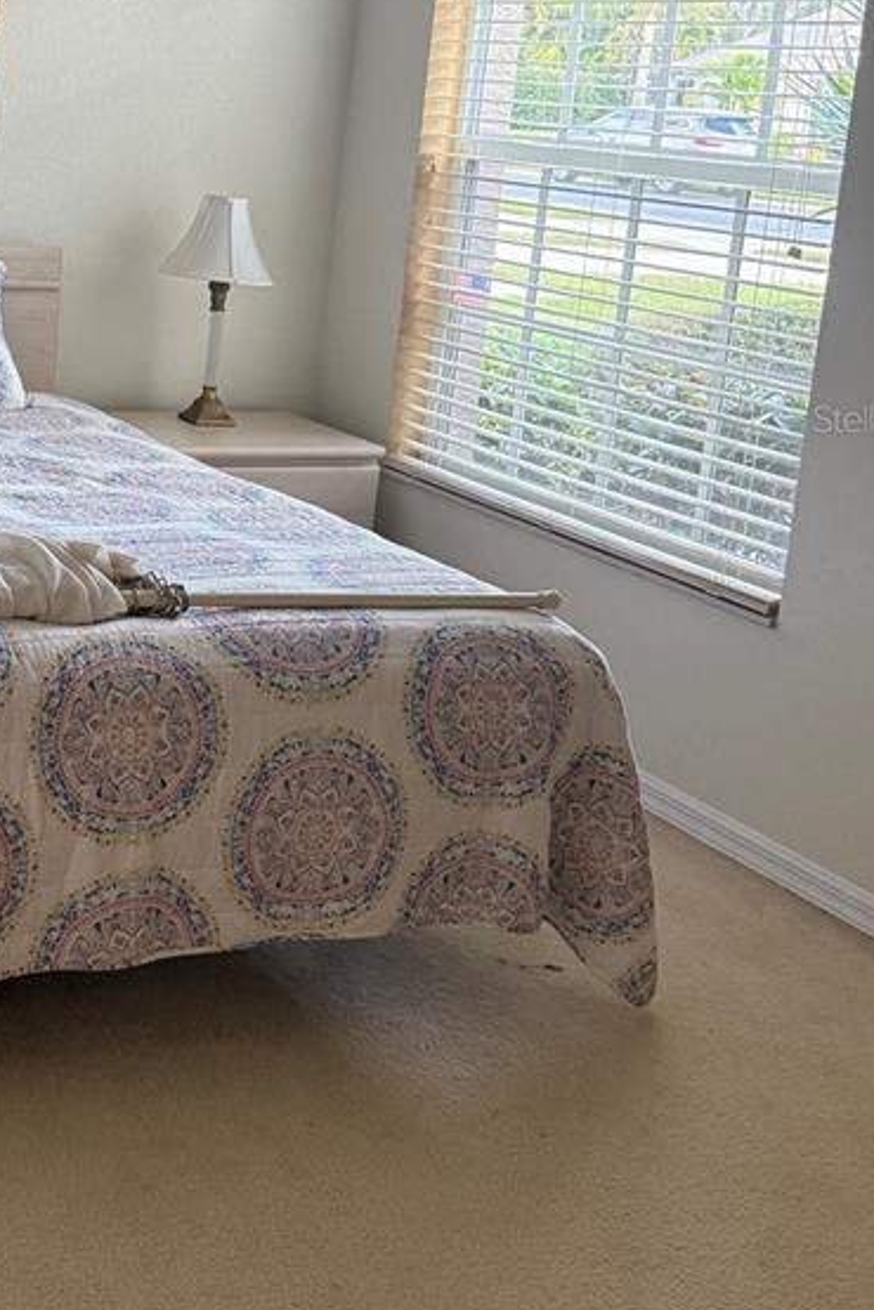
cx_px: -83
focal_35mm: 54
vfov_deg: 36.4
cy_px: 418
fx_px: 1966
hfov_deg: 23.5
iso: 320
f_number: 1.78
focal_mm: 6.76
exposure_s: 1/120
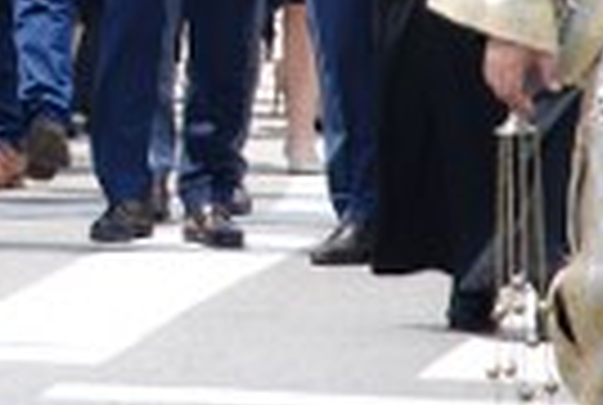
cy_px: -432
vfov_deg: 1.5
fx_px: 15763
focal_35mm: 939
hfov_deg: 2.2
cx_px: -414
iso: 200
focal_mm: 105
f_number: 5.6
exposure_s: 1/250
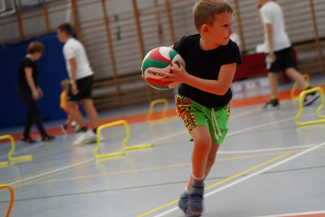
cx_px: 162
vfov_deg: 13.0
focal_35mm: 105
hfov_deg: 19.5
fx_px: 948
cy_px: 108
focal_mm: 105
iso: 200
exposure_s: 1/160
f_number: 4
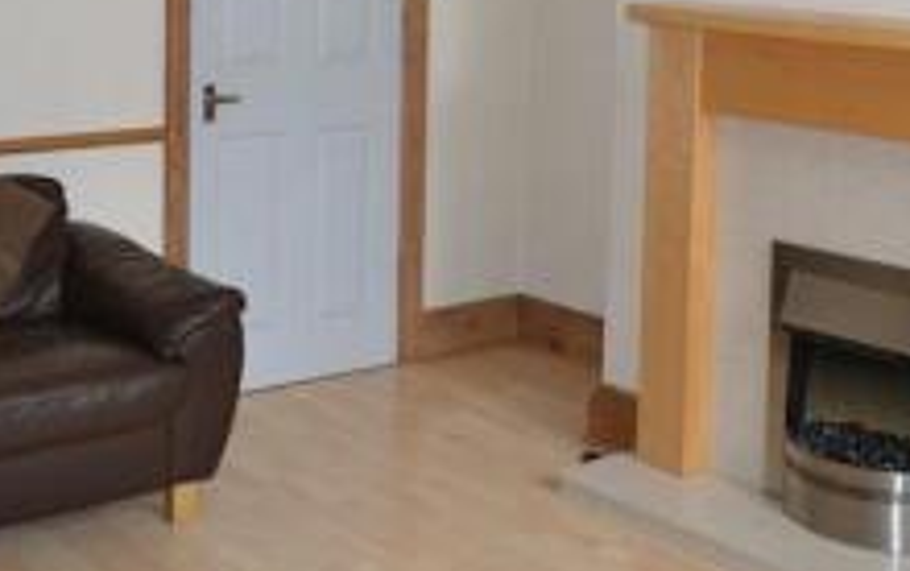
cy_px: -2
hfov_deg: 31.0
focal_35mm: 66
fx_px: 1639
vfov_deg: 19.2
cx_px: 410
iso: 1400
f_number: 3.8
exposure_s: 1/60
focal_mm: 20
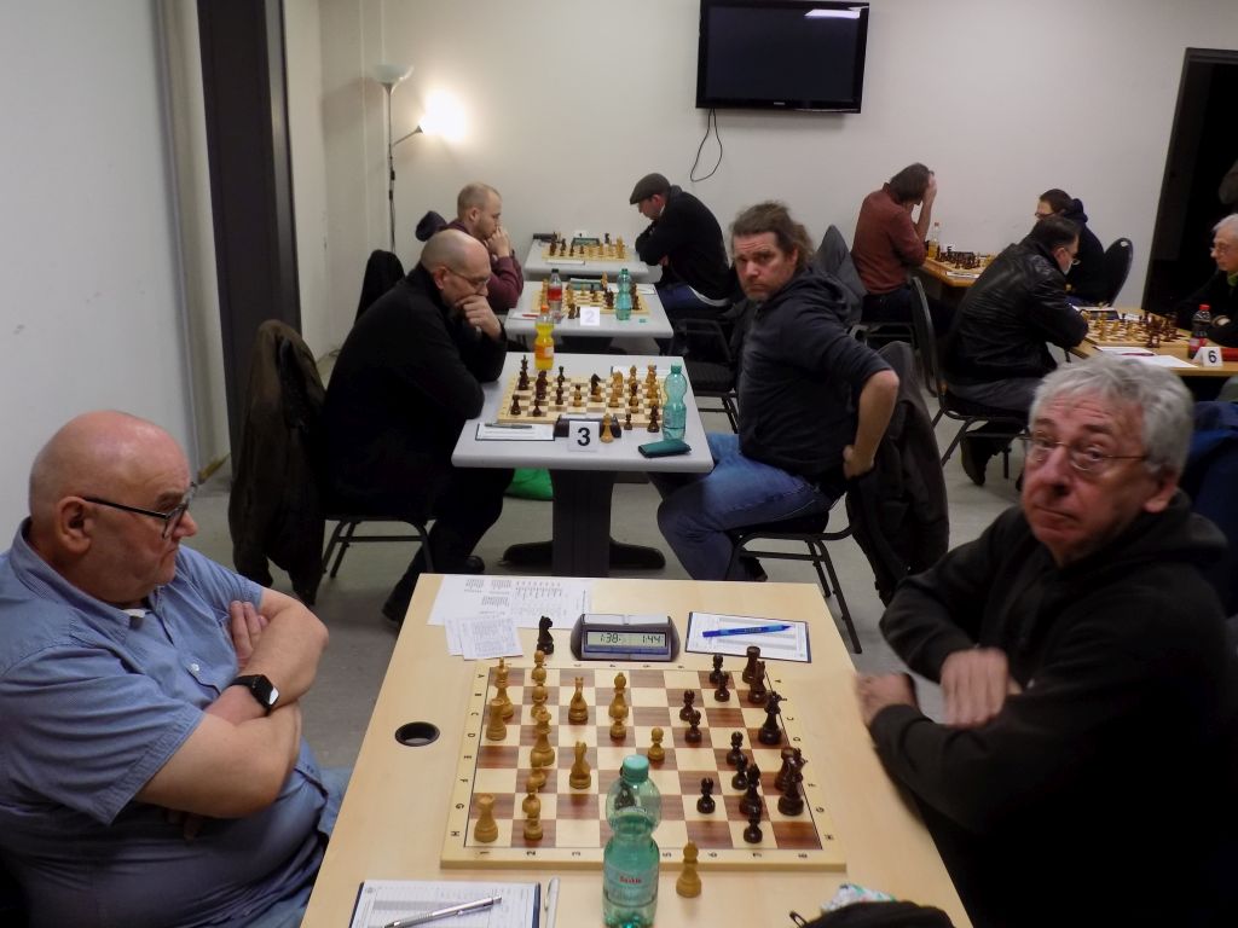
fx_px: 1073
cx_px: 619
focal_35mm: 30
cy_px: 464
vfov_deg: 46.8
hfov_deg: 60.0
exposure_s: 1/30
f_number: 3.3
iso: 160
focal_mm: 5.3
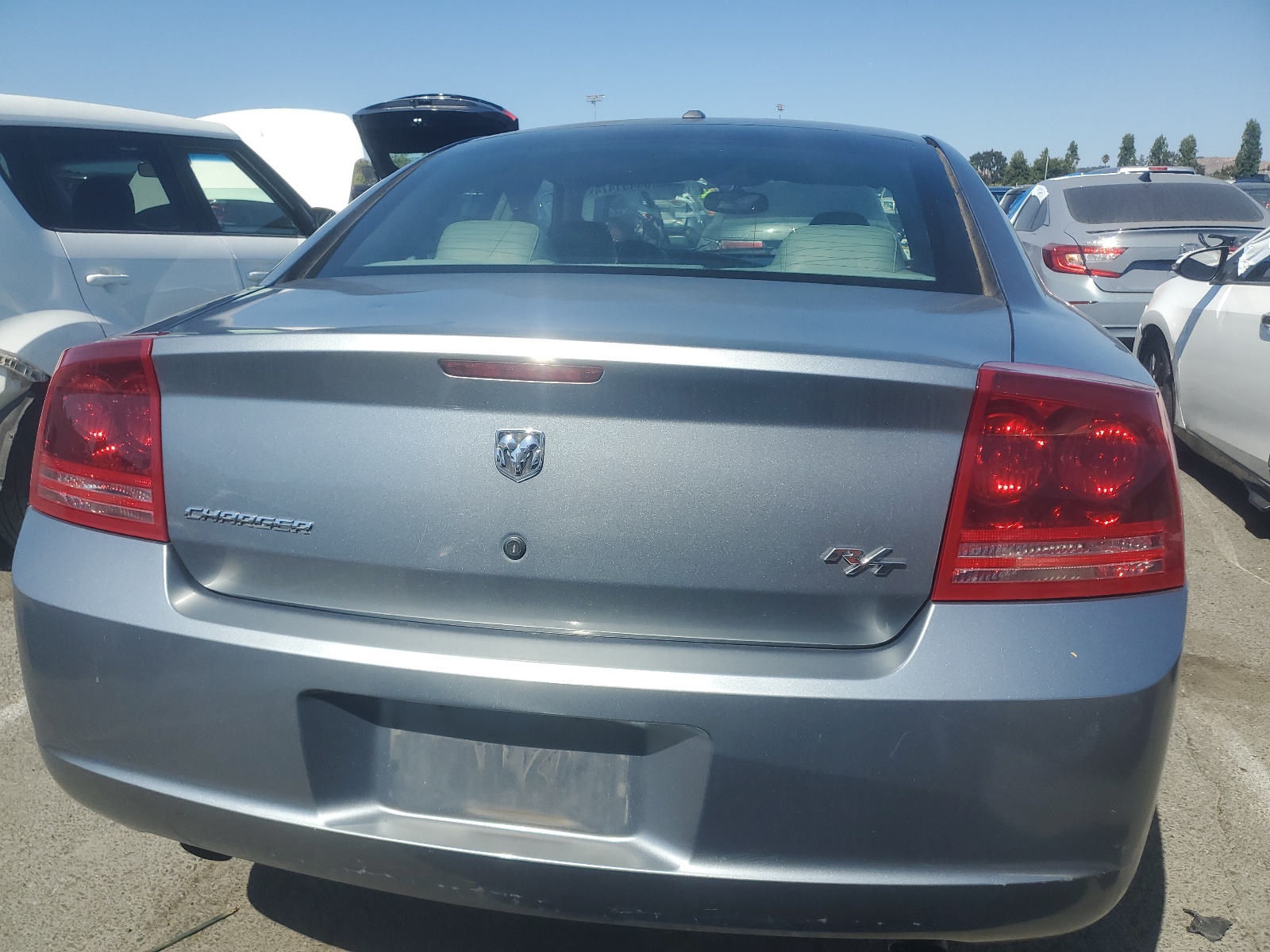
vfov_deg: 53.1
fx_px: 954
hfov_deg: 67.3
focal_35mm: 26
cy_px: 476
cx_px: 635
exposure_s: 1/3333
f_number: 1.5
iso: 50
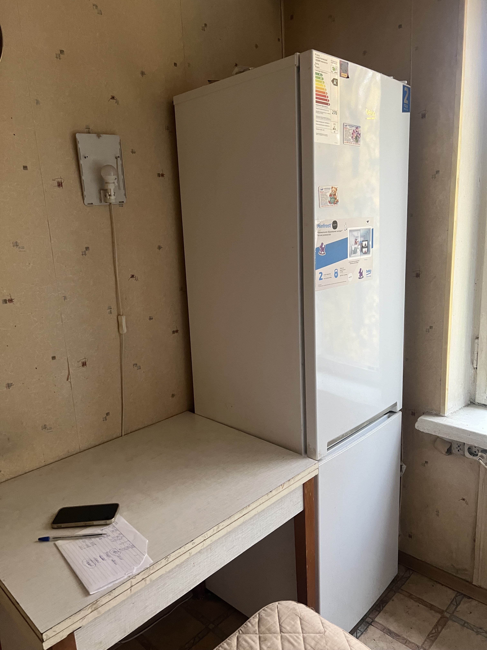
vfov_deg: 67.3
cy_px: 325
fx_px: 488
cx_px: 244
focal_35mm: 26
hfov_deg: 53.1
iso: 320
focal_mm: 5.7
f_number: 1.5
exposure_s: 1/50
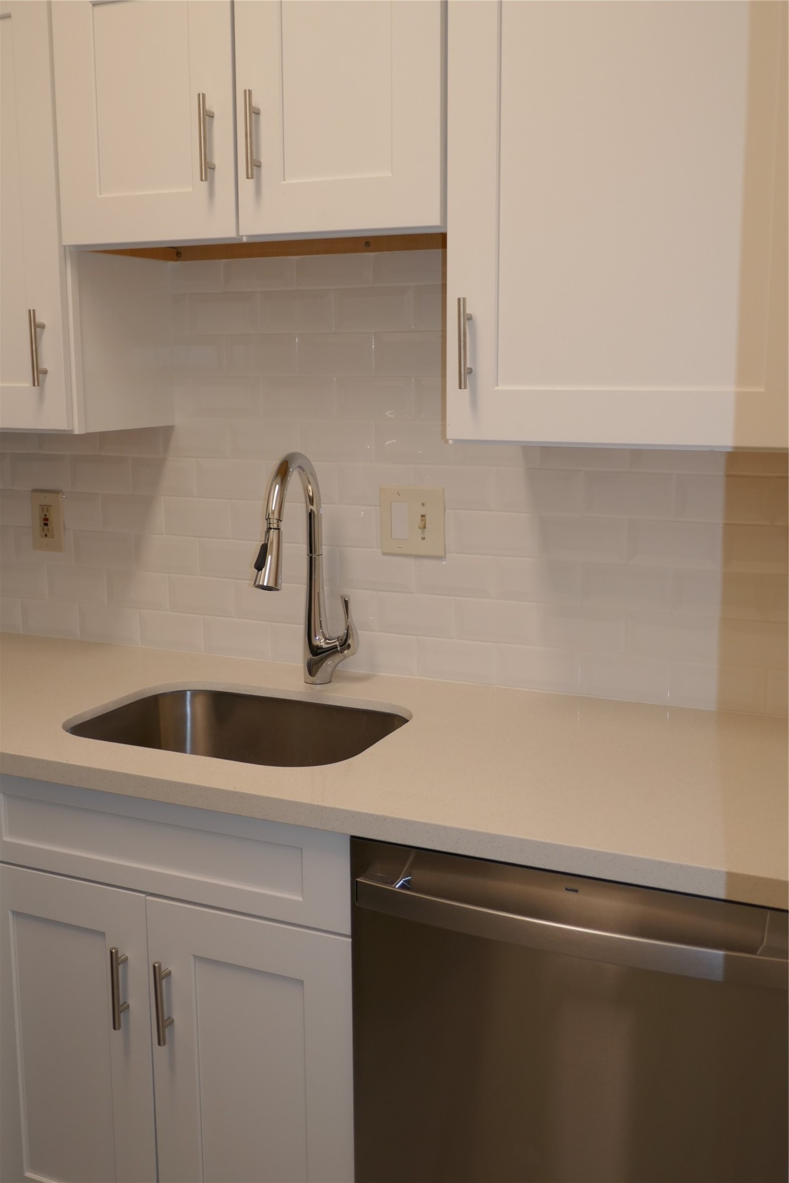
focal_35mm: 37
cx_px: 394
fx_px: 1216
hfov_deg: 35.9
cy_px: 592
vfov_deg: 51.9
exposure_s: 1/60
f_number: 3.5
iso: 250
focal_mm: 13.3
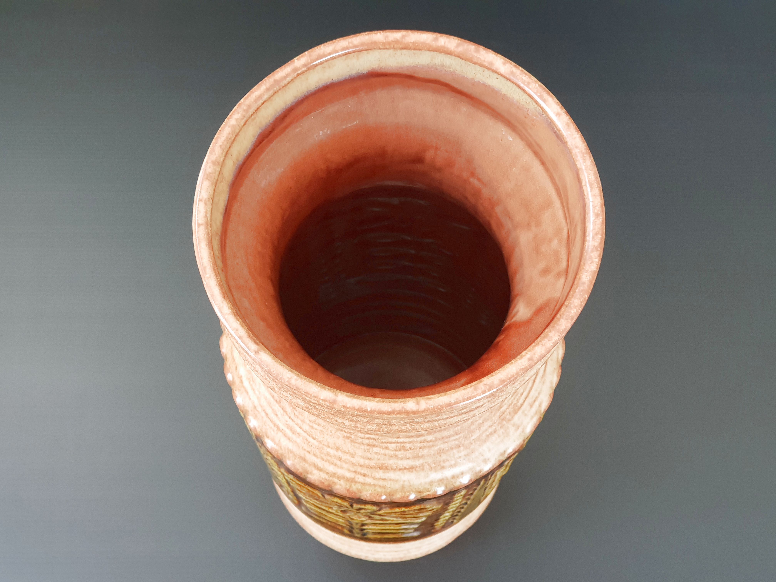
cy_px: 291
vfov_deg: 28.0
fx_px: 1166
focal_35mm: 52
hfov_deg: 36.8
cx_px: 388
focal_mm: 6
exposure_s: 1/33
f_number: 2.4
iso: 125
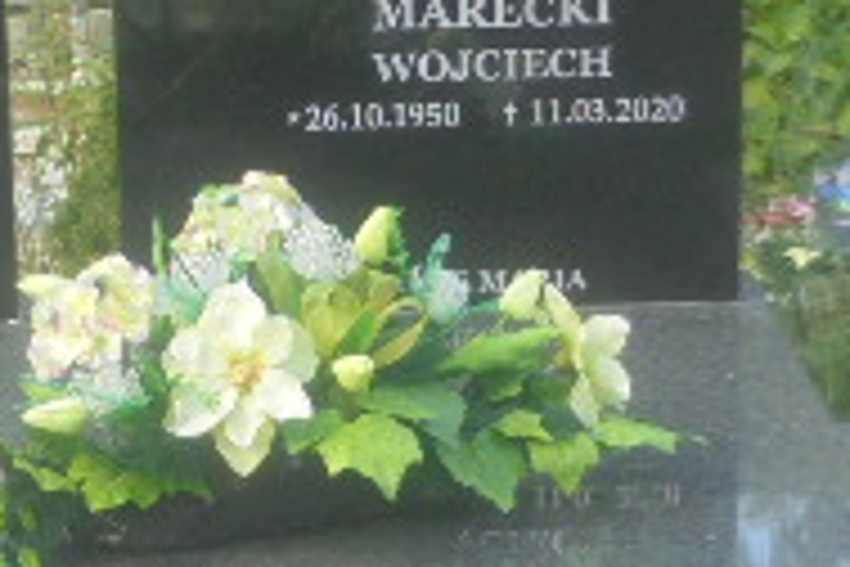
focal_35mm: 173
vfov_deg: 7.9
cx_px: 301
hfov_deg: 11.9
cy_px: 490
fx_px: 4084
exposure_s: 1/80
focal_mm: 8.9
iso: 100
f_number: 4.8
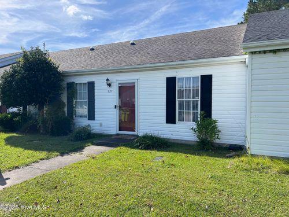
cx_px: 144
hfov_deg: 67.3
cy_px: 108
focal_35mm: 26
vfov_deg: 53.1
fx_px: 217
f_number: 1.5
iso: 50
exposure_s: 1/3077
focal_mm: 5.7
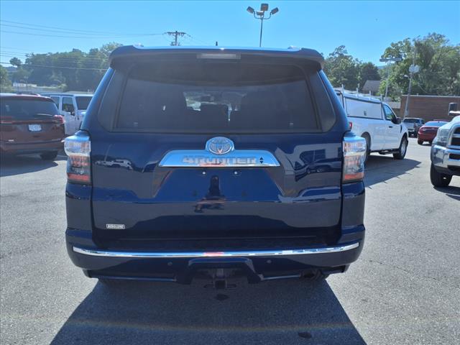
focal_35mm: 27
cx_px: 230
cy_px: 172
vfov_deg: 51.4
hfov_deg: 65.3
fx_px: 359
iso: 40
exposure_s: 1/1667
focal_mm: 3.58
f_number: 1.9
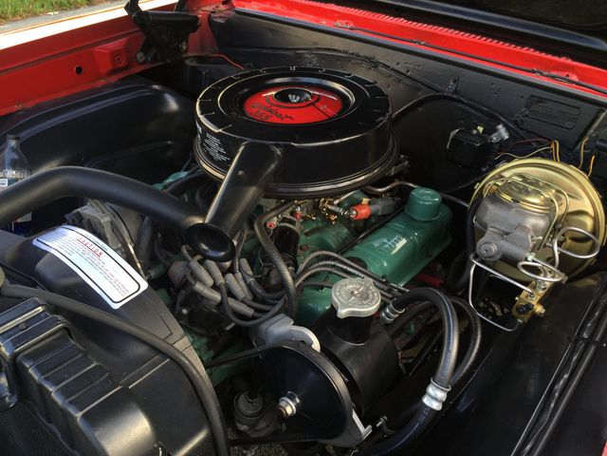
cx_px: 304
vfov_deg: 48.2
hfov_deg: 61.7
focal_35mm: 29
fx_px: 509
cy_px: 228
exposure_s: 1/120
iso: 32
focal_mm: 4.15
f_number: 2.2
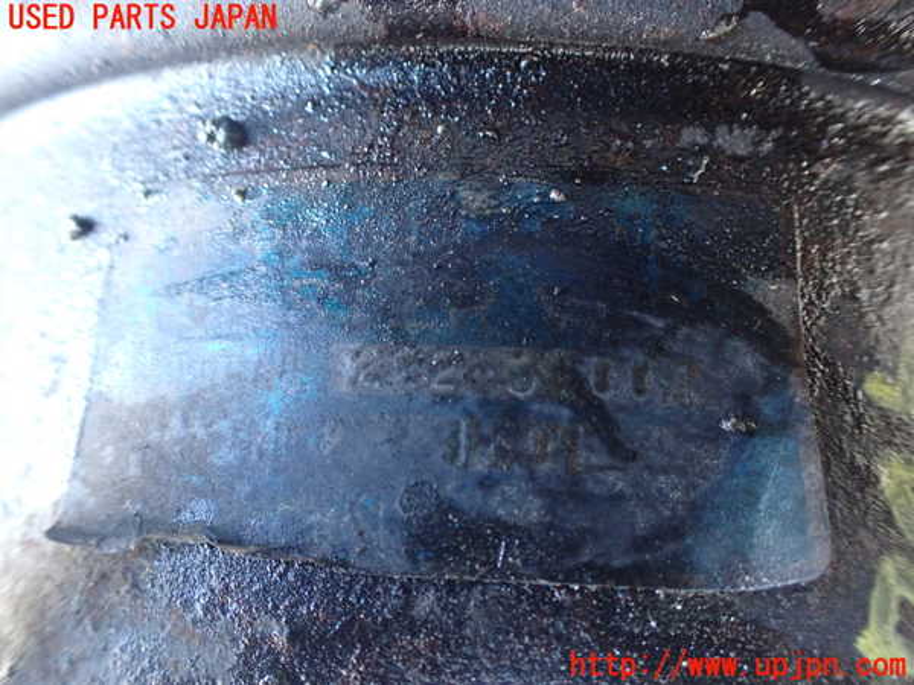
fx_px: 792
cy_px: 342
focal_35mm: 30
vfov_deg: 46.8
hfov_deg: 60.0
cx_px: 457
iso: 1000
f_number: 2.3
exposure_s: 1/30
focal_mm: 5.4
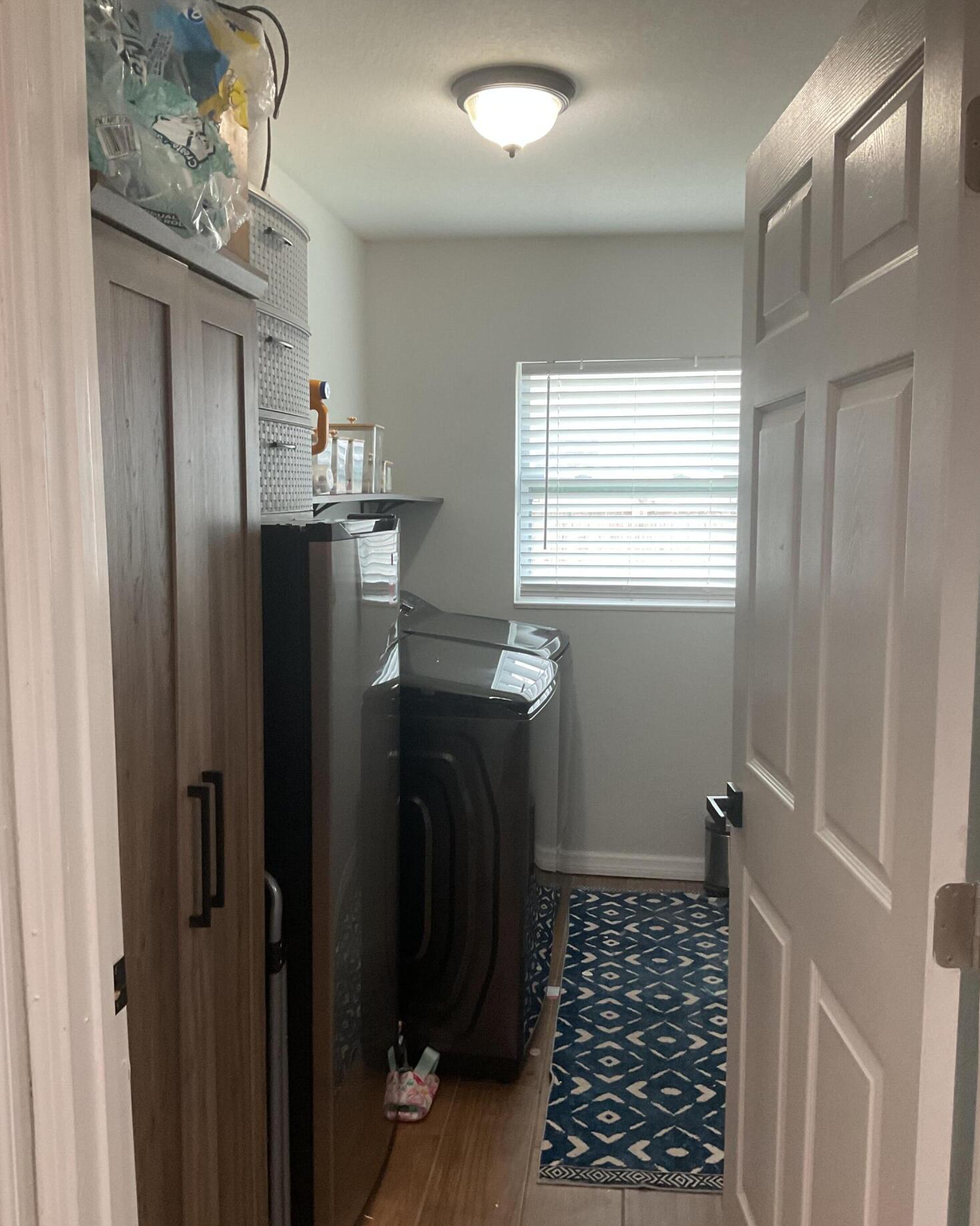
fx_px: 1124
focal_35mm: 31
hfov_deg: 47.1
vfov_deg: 57.2
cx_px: 491
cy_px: 624
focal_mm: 3
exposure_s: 1/60
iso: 125
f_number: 1.8
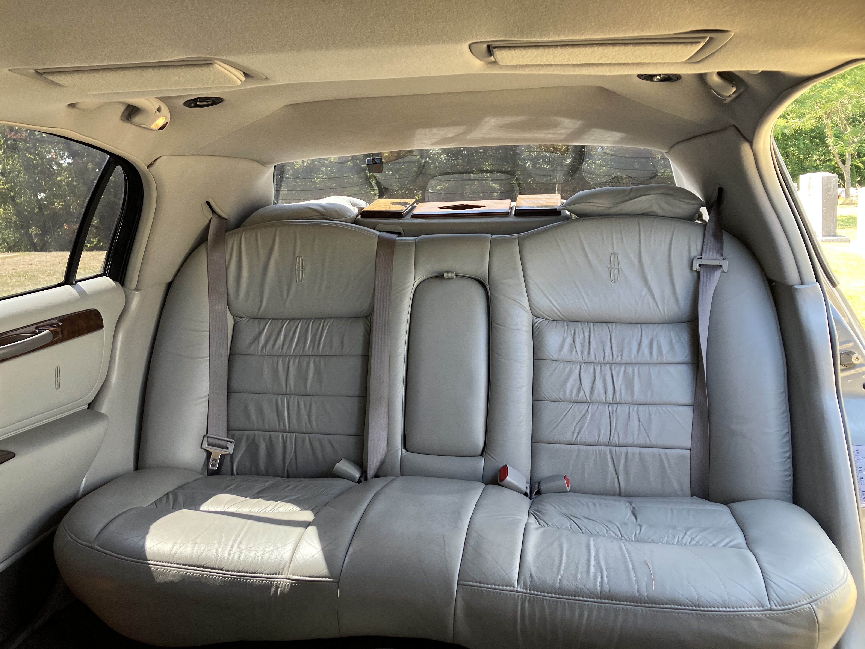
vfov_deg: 49.7
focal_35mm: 28
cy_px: 324
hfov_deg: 63.4
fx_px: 700
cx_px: 432
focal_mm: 3.99
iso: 80
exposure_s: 1/121
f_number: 1.8
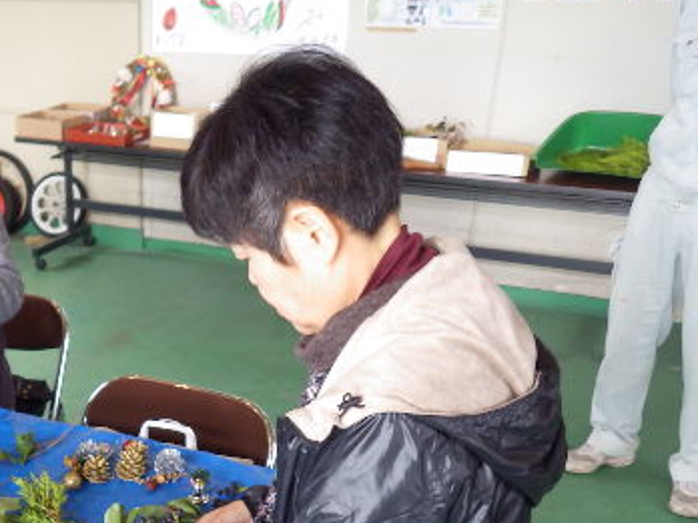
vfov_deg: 30.2
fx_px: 928
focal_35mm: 46
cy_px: 469
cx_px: 124
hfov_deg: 39.4
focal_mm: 4.5
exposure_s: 1/45
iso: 160
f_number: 2
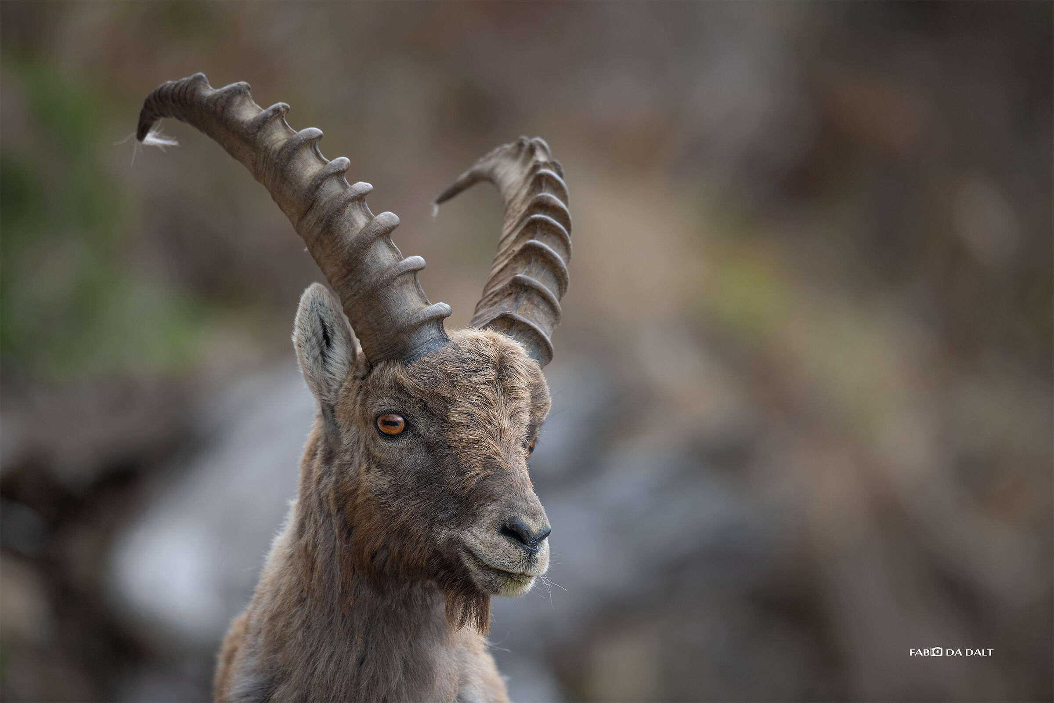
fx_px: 14638
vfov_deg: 2.7
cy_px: 352
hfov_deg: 4.1
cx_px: 527
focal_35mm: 500
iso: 360
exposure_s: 1/500
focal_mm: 500
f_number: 4
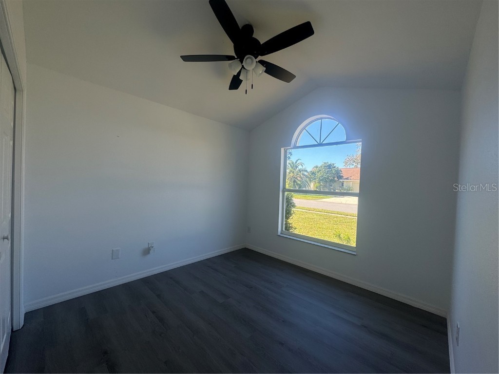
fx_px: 202
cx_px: 250
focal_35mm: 14
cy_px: 187
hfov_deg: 102.1
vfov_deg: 85.7
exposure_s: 1/277
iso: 40
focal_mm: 2.22
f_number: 2.2
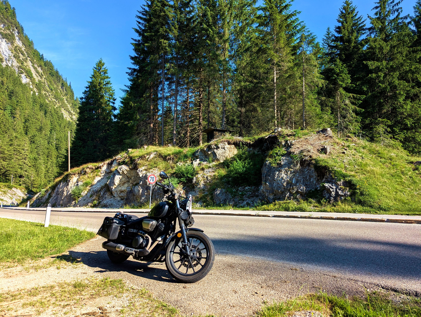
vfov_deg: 56.9
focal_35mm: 24
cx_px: 210
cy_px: 158
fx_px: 292
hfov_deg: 71.5
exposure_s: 1/1110
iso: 40
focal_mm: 6.81
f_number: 1.85
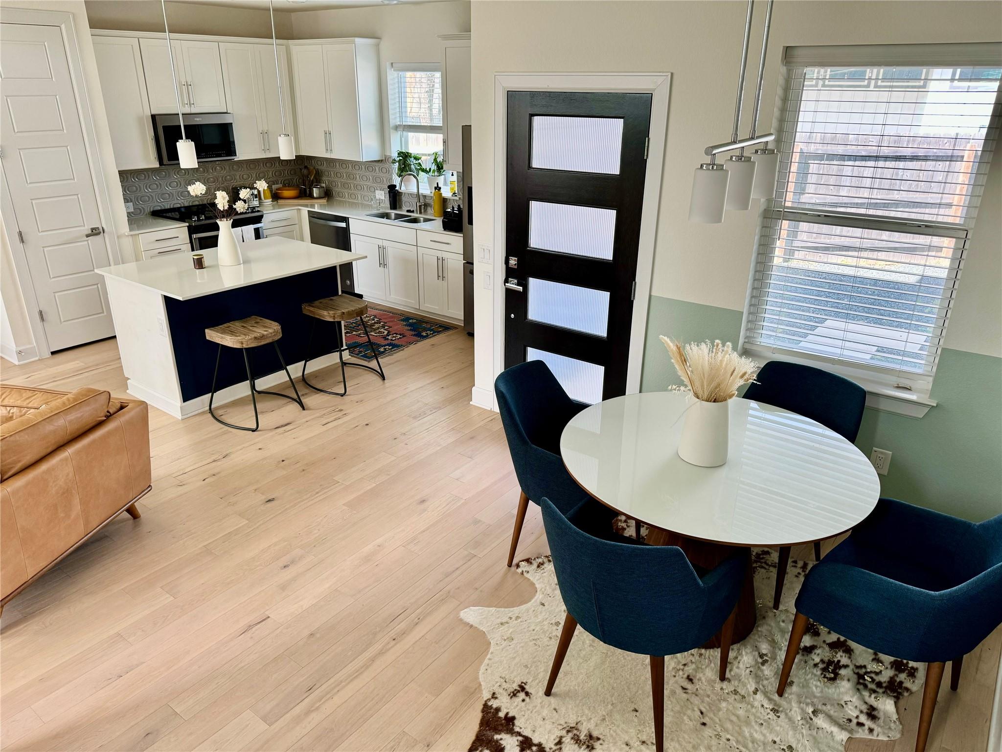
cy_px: 376
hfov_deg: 71.6
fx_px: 695
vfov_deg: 56.8
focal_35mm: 24
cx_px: 501
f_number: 1.78
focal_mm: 6.86
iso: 125
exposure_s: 1/120
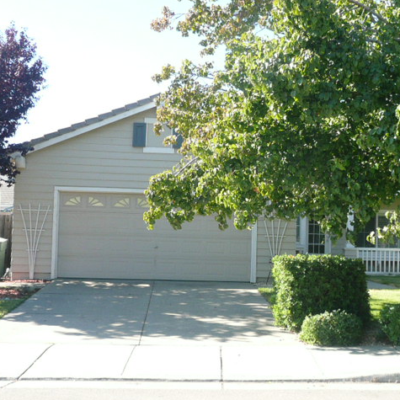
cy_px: 200
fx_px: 654
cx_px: 244
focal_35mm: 50
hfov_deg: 33.9
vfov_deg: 34.0
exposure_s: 1/200
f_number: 3.3
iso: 100
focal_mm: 4.6
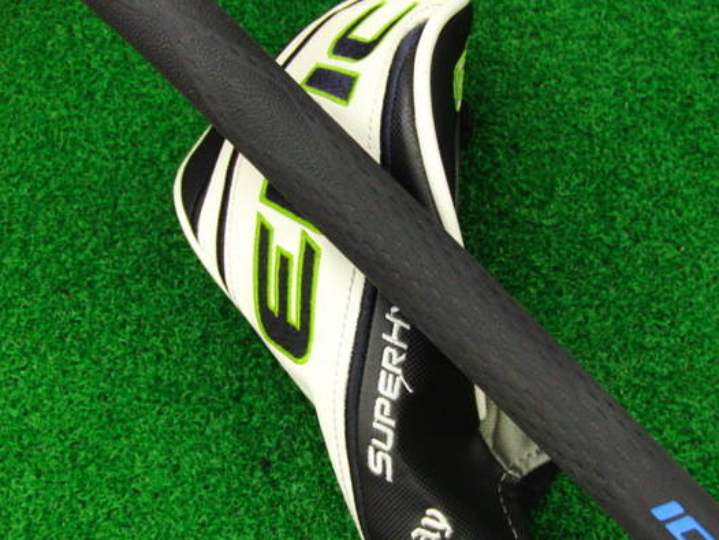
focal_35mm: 45
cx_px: 436
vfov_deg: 32.2
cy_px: 299
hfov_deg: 41.8
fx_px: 935
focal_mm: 6.42
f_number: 3.6
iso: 400
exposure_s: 1/40
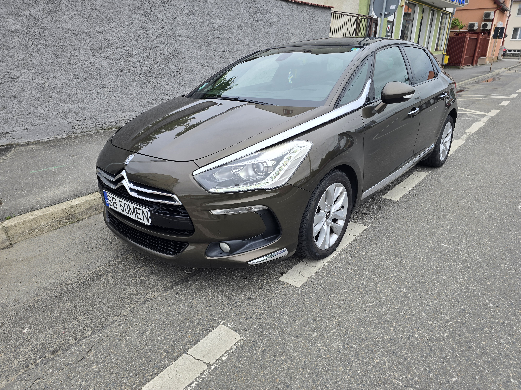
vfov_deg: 58.9
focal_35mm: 23
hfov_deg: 73.9
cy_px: 195
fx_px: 346
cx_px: 260
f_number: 1.7
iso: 12
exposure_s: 1/180
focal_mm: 6.3
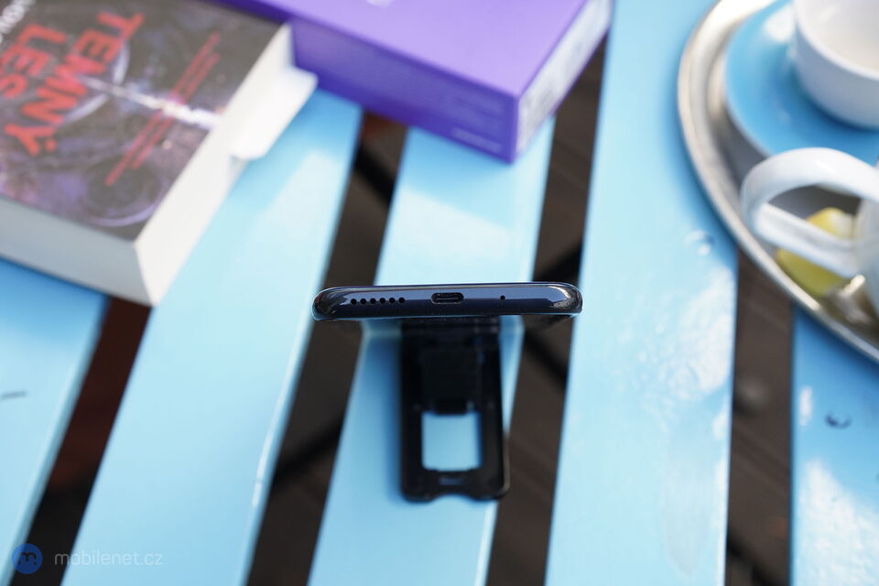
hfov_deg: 36.2
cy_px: 293
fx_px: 1343
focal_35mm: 55
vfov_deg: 24.6
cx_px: 440
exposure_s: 1/250
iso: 2000
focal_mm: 55
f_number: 5.6
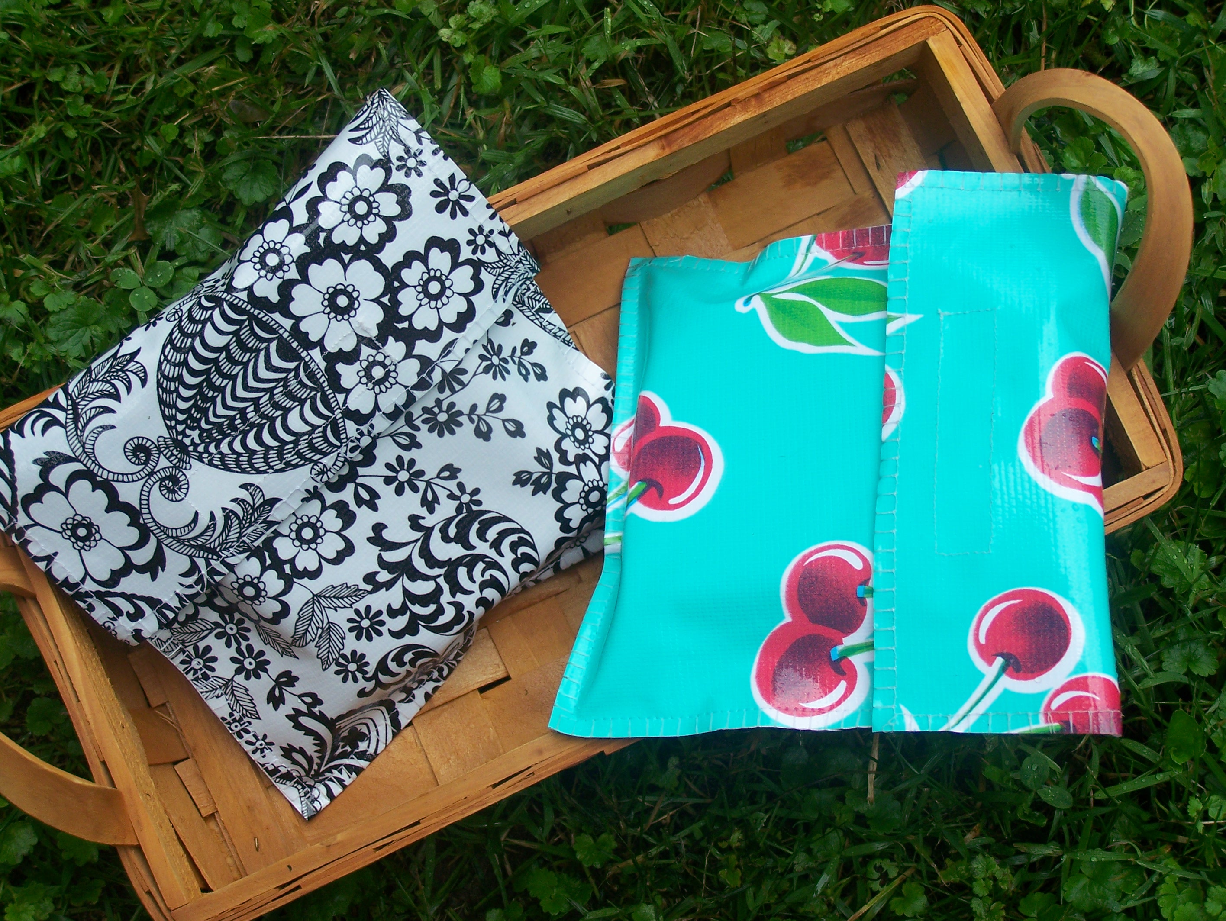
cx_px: 613
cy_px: 460
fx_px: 2375
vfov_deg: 22.0
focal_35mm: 67
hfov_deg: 29.0
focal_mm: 11.1
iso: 80
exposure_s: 1/125
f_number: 3.2
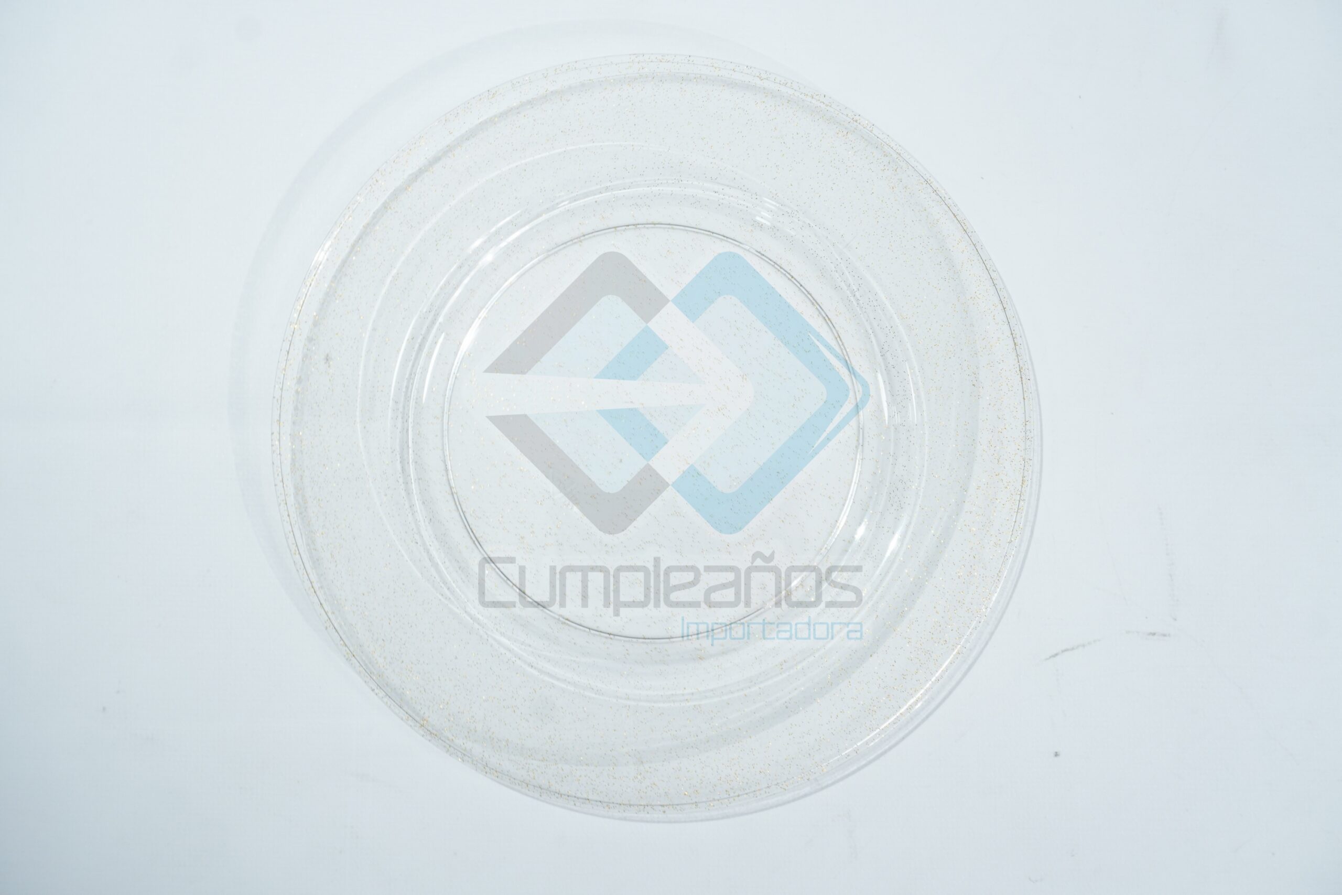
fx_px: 1566
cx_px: 671
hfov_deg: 46.4
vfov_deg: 31.9
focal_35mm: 42
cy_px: 448
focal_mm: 28
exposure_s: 1/45
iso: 400
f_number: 8
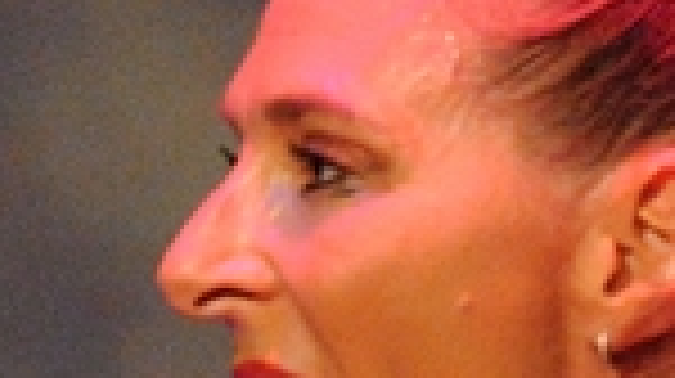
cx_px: 207
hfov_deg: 1.1
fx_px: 36536
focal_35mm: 2043
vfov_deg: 0.6
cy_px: 569
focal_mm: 195
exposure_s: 1/50
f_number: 5
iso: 1600
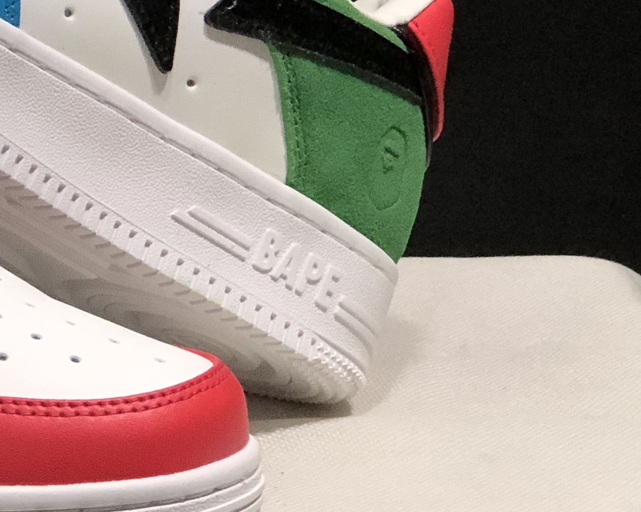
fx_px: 3319
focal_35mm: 175
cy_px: -3
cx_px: -164
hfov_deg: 10.8
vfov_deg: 8.8
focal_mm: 6.6
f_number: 2.8
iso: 64
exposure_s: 1/30
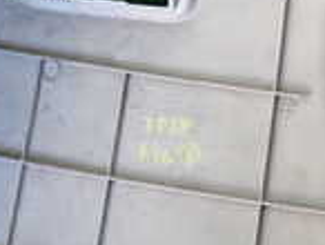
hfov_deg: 15.6
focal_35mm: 123
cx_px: 352
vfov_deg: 12.1
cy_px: 165
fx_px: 1157
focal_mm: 5.4
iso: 320
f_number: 2.3
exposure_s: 1/30
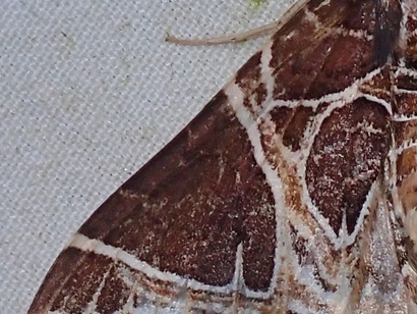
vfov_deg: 5.4
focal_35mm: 278
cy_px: 91
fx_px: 3351
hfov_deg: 7.1
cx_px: 433
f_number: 6.3
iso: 200
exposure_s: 1/320
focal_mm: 18
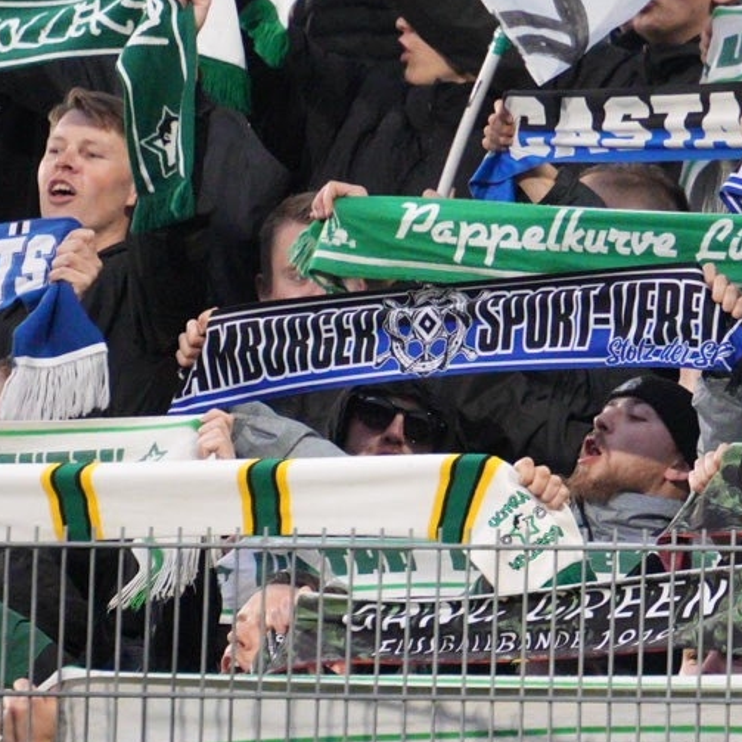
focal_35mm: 819
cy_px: 119
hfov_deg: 2.1
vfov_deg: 2.1
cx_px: 853
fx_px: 19862
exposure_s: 1/320
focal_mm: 200
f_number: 6.3
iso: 6400
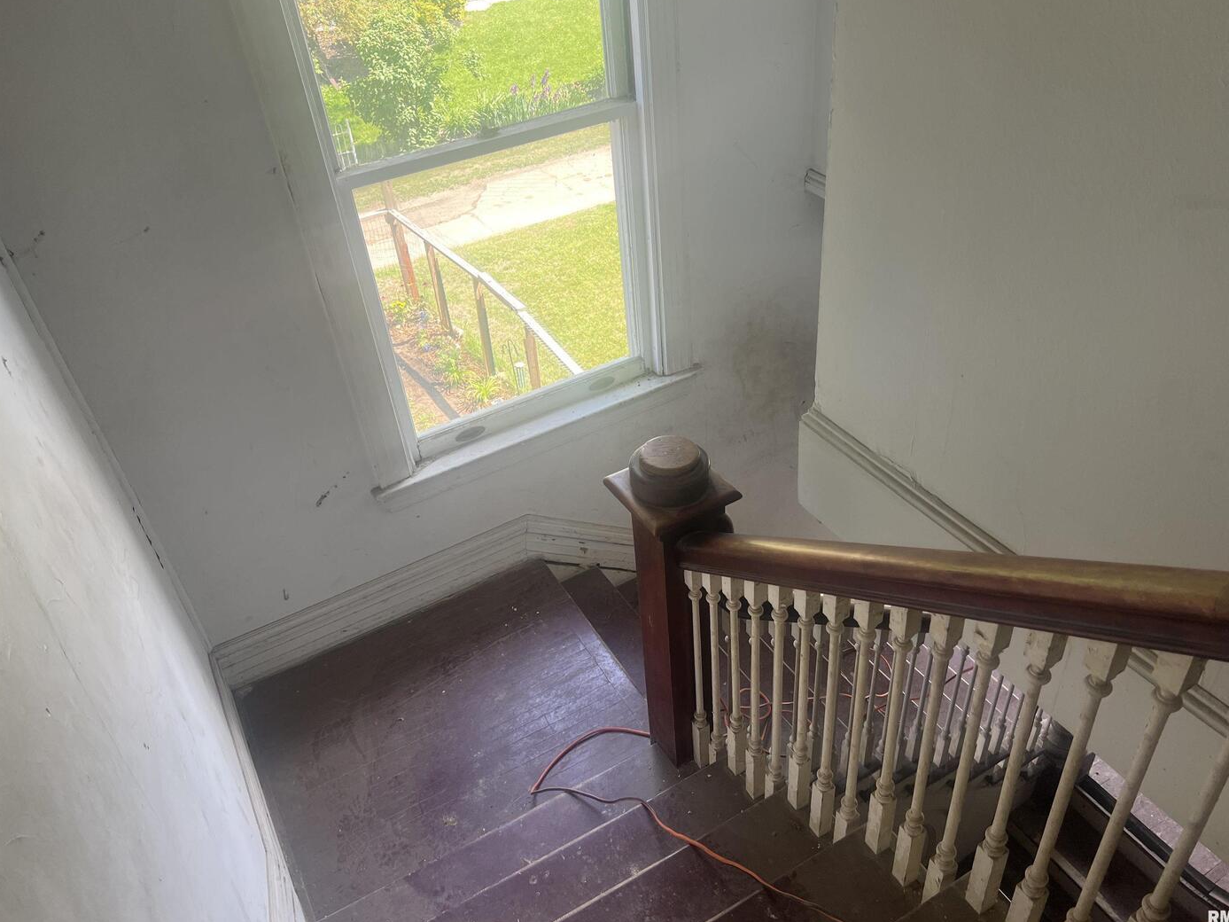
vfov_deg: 51.3
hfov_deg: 65.3
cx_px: 634
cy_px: 453
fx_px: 959
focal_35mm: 27
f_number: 1.5
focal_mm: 5.7
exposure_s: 1/227
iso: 40
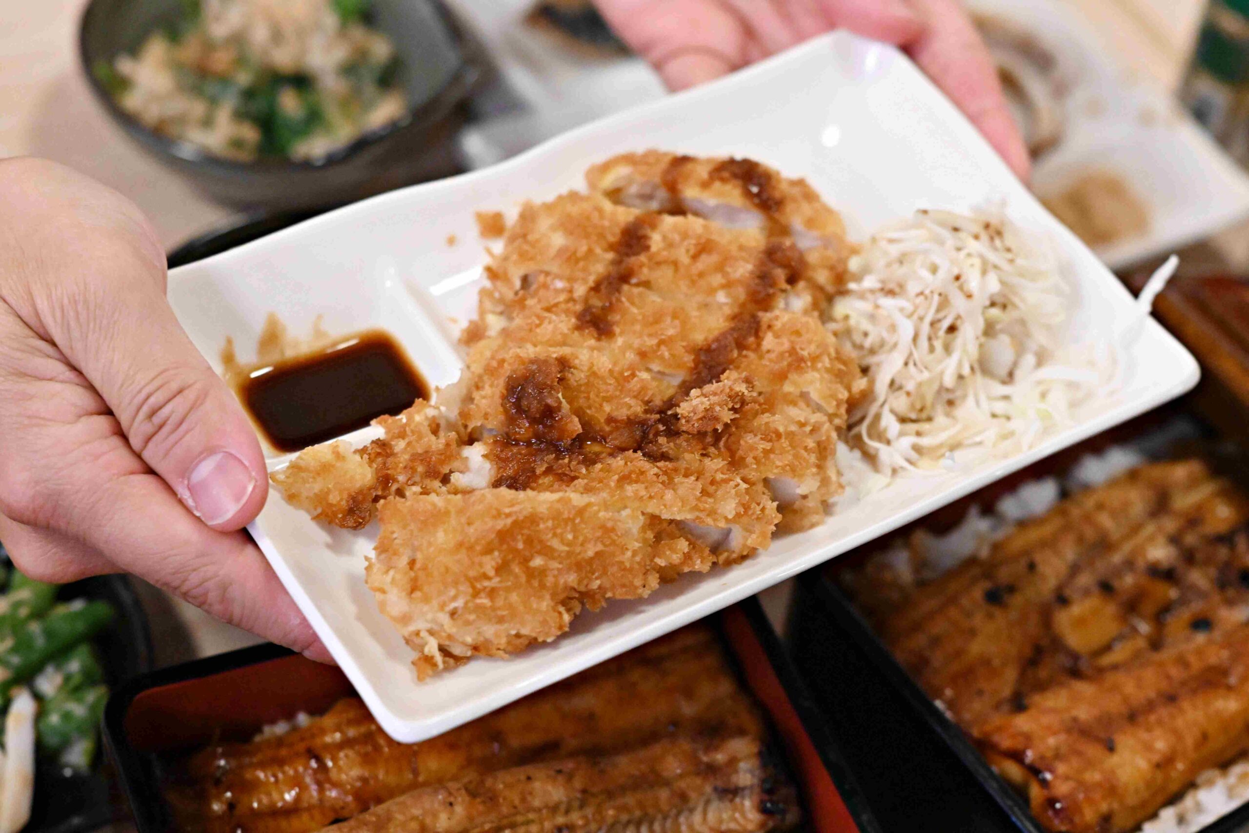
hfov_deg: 27.0
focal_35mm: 75
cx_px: 624
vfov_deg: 18.2
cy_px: 416
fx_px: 2602
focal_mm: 50
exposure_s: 1/200
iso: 5000
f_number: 3.2
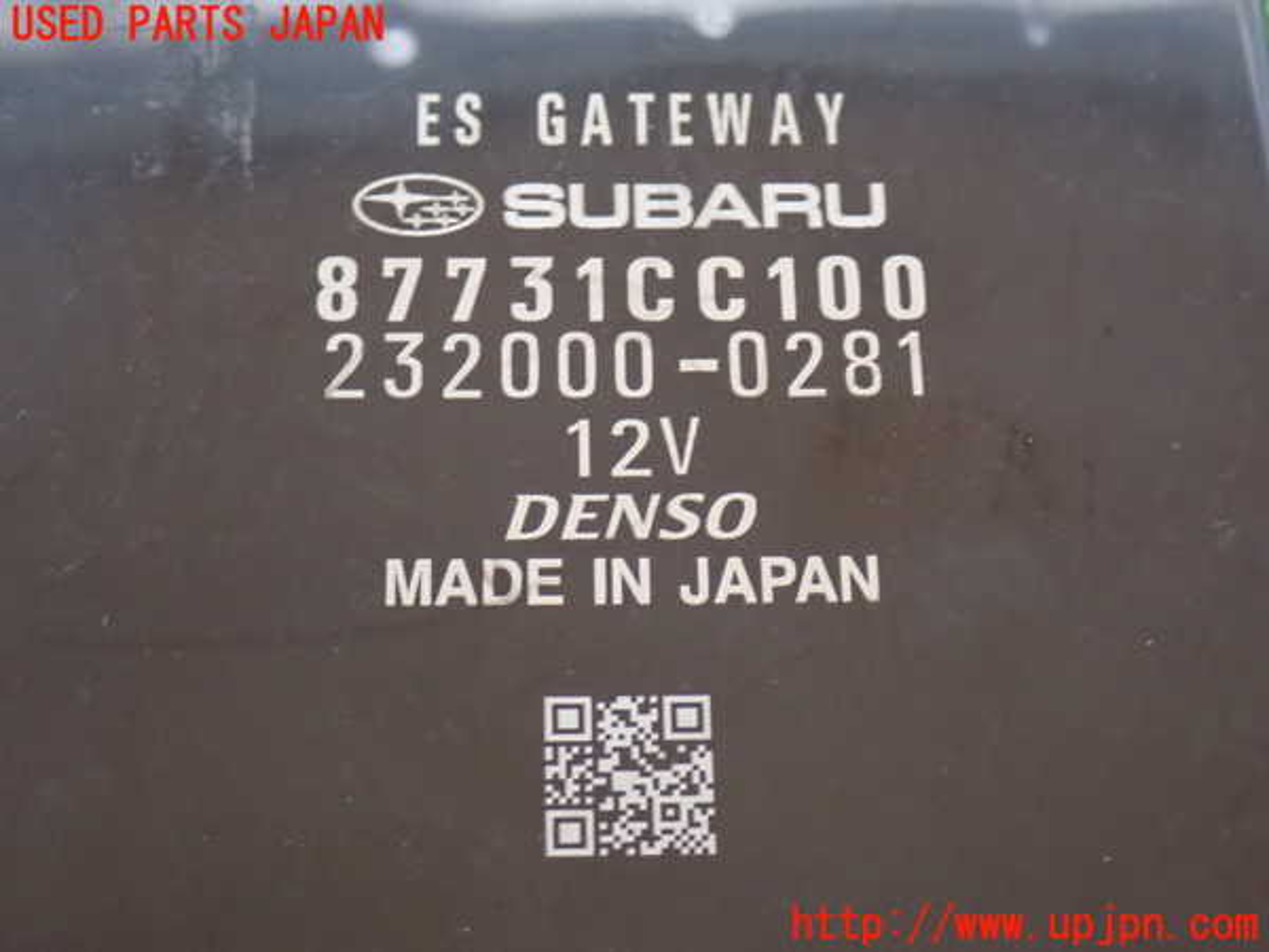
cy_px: 476
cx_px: 634
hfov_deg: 27.4
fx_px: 2603
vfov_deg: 20.7
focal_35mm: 71
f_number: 3.9
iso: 1250
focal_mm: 12.73
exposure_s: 1/15
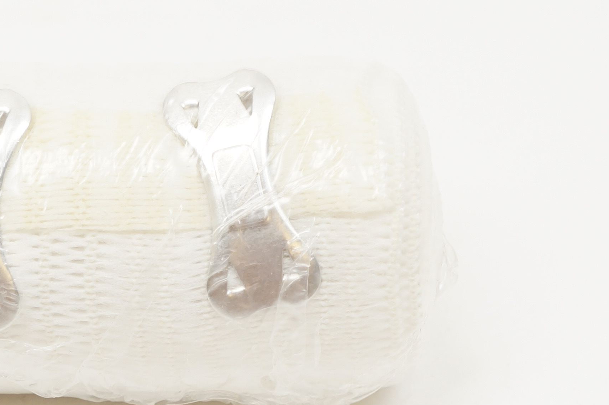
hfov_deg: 13.2
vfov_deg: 8.8
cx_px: 74
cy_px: 233
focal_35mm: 155
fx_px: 2619
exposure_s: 1/50
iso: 400
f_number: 6.3
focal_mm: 36
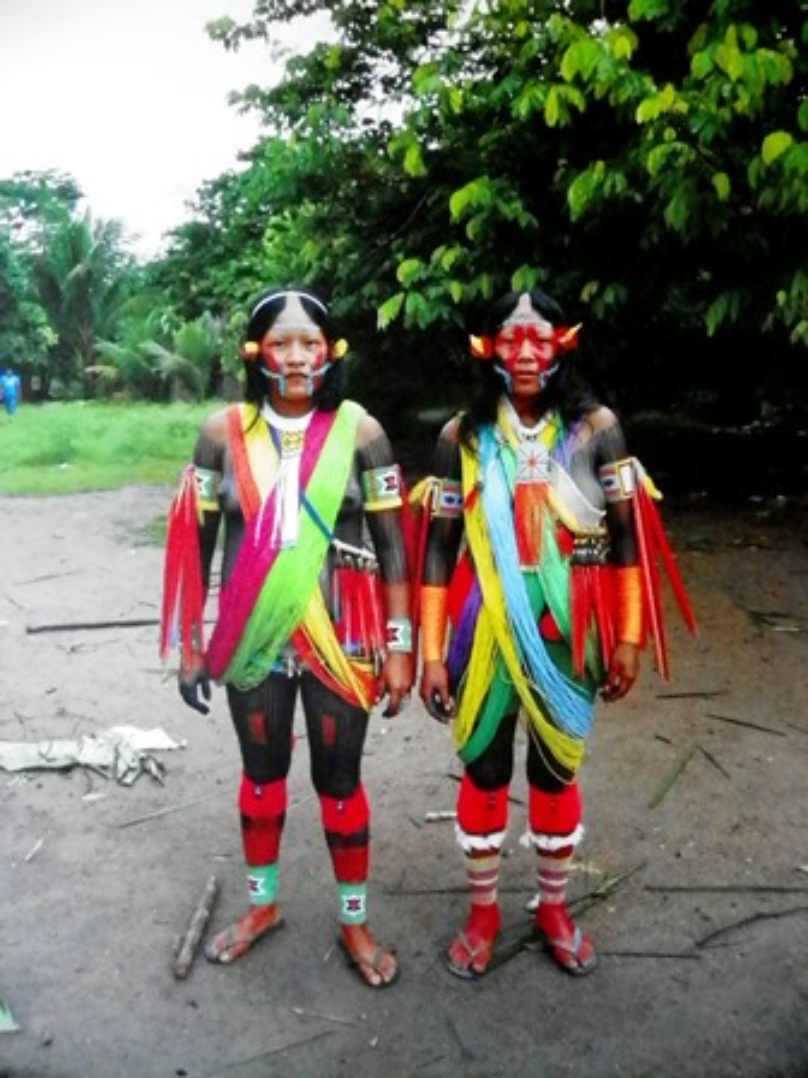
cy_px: 539
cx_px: 404
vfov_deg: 67.3
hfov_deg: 53.1
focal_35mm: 26
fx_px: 809
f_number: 2.8
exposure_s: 1/25
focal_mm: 4.6
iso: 800
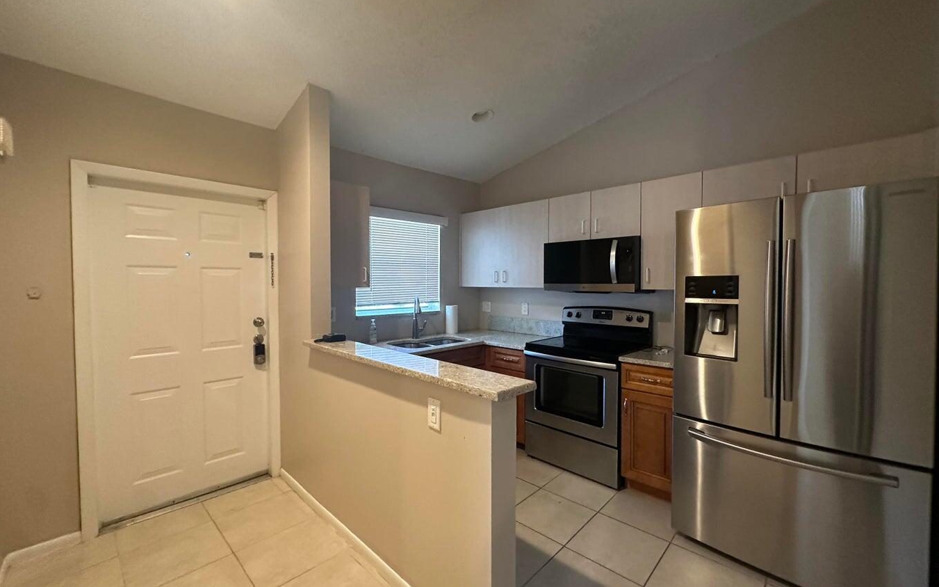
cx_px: 472
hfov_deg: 101.5
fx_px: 384
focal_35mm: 15
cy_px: 294
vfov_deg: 74.8
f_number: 2.2
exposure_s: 1/60
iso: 640
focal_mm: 2.22
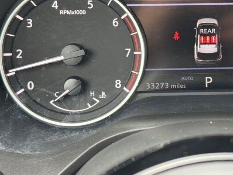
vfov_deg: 16.0
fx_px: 620
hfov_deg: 20.7
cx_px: 221
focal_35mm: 92
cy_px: 51
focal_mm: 6.76
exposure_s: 1/68
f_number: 1.78
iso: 100
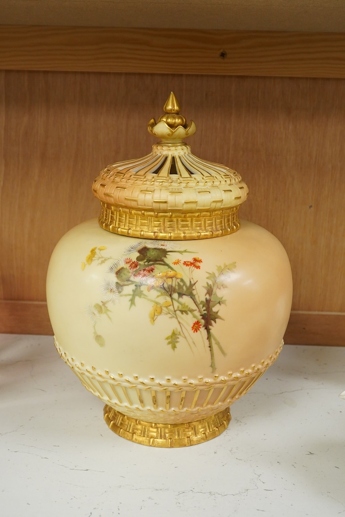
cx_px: 172
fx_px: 647
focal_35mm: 45
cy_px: 258
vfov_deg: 43.6
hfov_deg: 29.9
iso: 2500
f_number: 11
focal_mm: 30
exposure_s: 1/125
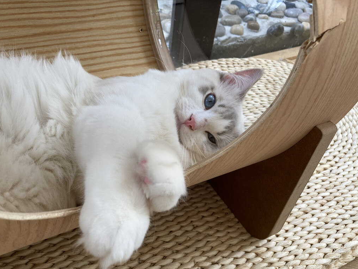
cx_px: 164
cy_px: 157
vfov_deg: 42.8
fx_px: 341
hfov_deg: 55.3
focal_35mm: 33
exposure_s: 1/121
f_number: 1.8
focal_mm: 3.99
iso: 25
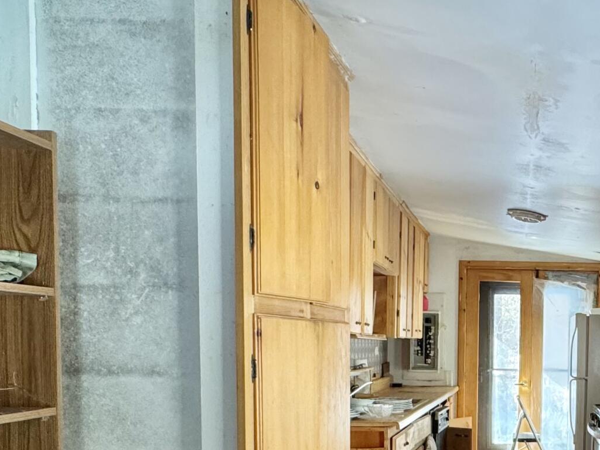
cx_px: 536
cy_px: 387
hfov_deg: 42.2
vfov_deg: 33.6
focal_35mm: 41
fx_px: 711
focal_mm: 2.22
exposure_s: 1/82
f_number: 2.2
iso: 320
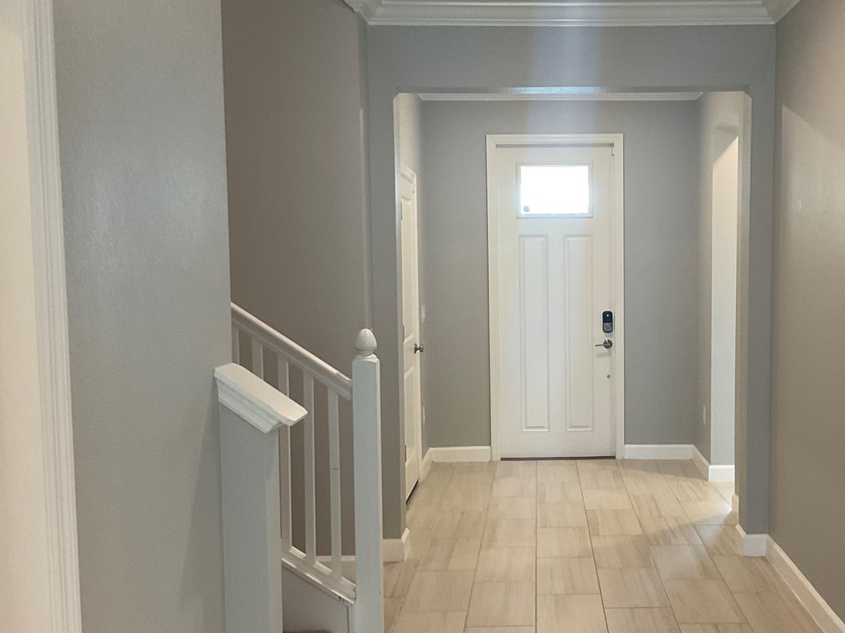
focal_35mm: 44
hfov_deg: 42.4
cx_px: 565
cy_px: 342
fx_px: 1074
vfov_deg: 32.9
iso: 100
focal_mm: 3
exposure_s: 1/60
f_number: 1.8
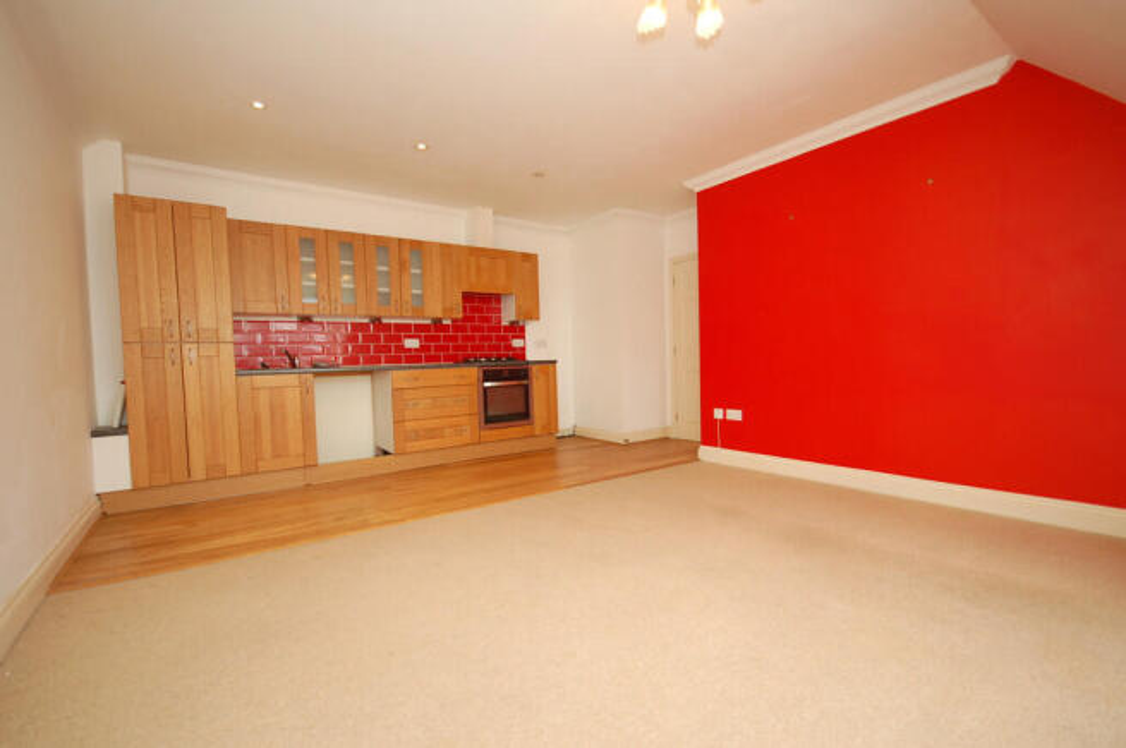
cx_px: 563
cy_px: 374
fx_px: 469
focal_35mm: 15
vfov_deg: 77.2
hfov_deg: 100.4
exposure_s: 1/80
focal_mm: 10
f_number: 4.5
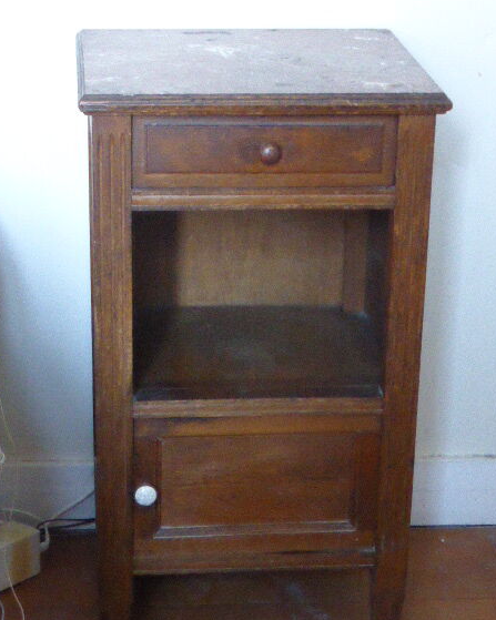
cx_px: 253
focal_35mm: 95
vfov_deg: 20.2
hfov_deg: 16.2
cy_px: 347
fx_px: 1744
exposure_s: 1/15
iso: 2000
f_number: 5.1
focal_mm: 14.2
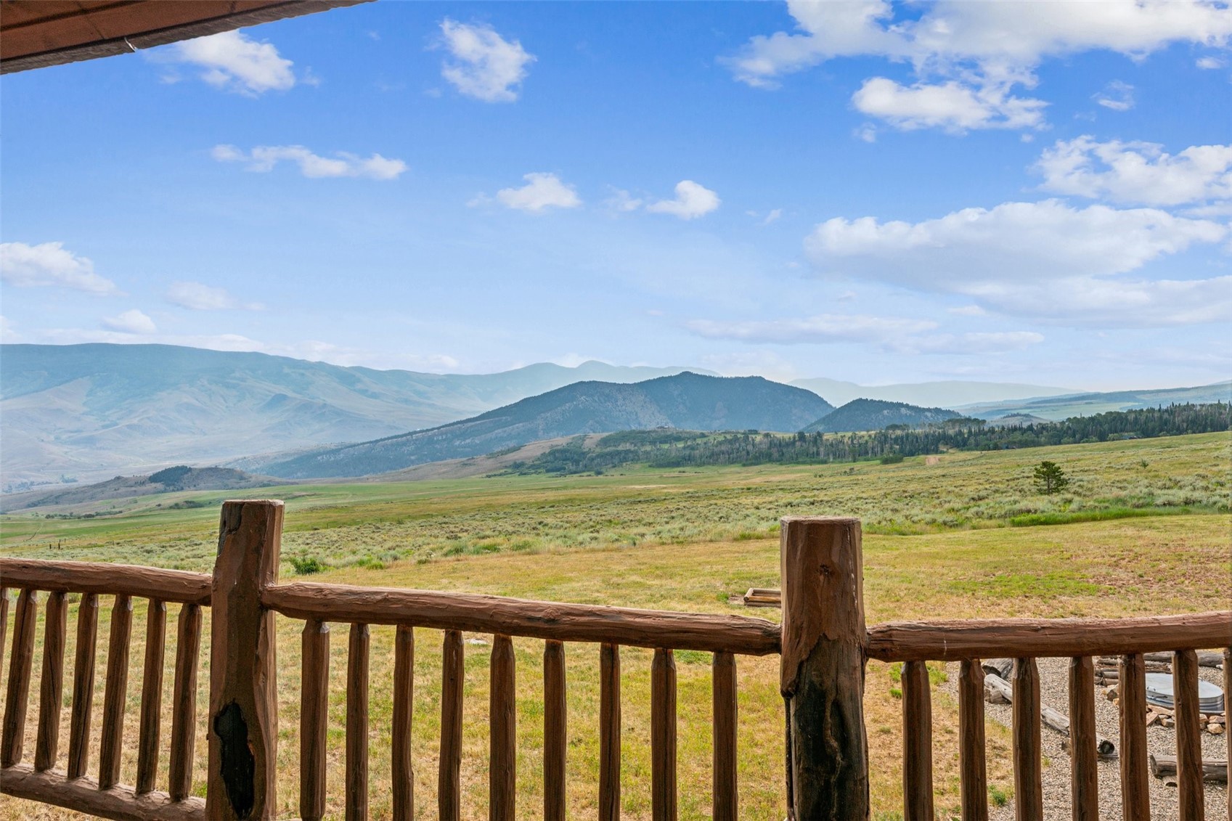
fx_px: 821
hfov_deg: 73.7
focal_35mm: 24
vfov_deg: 53.1
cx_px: 616
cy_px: 410
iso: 100
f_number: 9
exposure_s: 1/160
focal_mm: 24
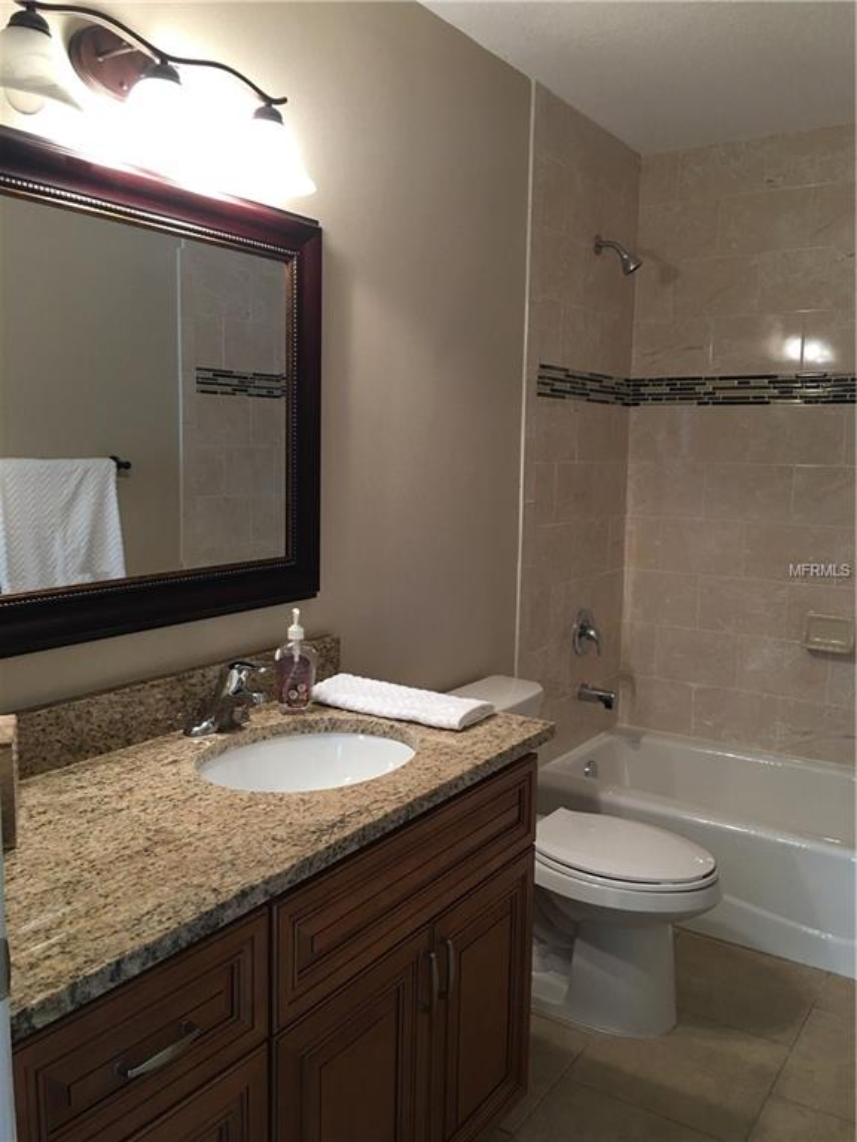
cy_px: 571
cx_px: 428
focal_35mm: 29
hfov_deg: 48.2
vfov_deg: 61.7
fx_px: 957
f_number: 2.2
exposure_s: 1/15
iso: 40
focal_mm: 4.15
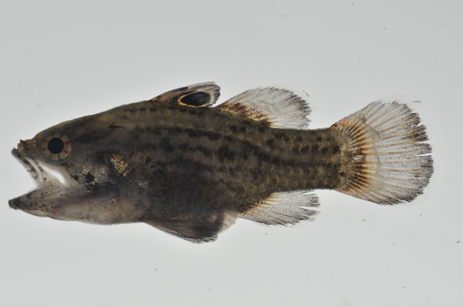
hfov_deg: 13.1
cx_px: 232
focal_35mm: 158
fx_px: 2023
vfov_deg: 8.7
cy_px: 154
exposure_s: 1/60
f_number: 25
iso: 200
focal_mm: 105
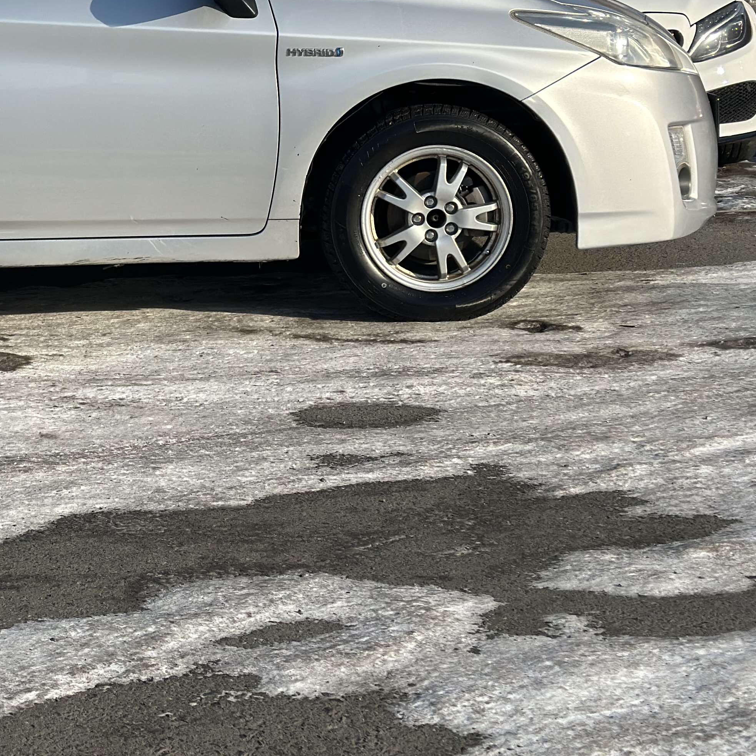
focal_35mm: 87
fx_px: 2150
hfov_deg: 19.4
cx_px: -6
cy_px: 184
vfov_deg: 19.8
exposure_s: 1/5000
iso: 100
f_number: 1.78
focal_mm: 6.86
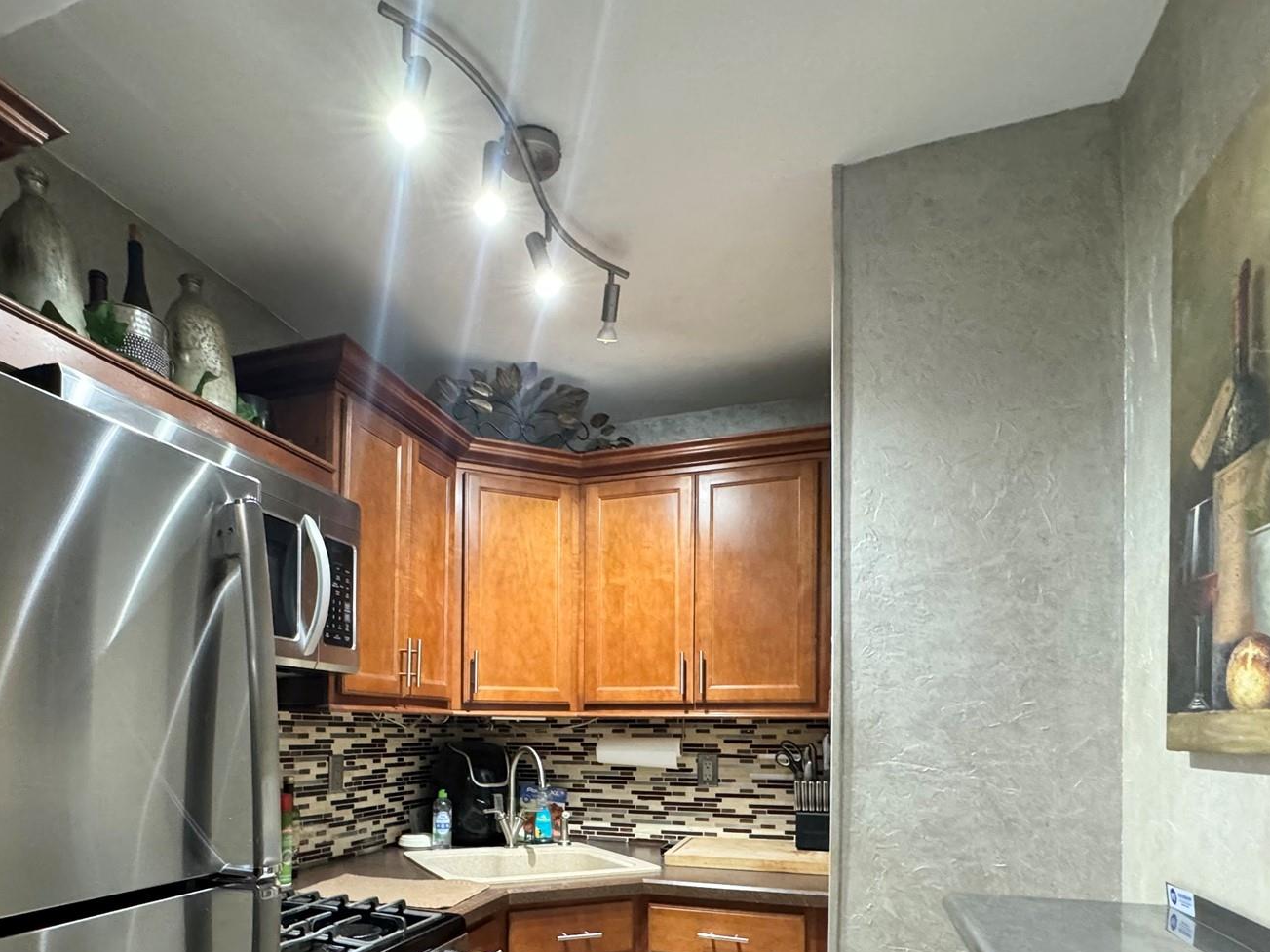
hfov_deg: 75.8
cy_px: 732
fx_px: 807
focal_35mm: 22
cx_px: 527
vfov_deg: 57.5
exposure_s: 1/60
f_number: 2.2
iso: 800
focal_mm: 2.22
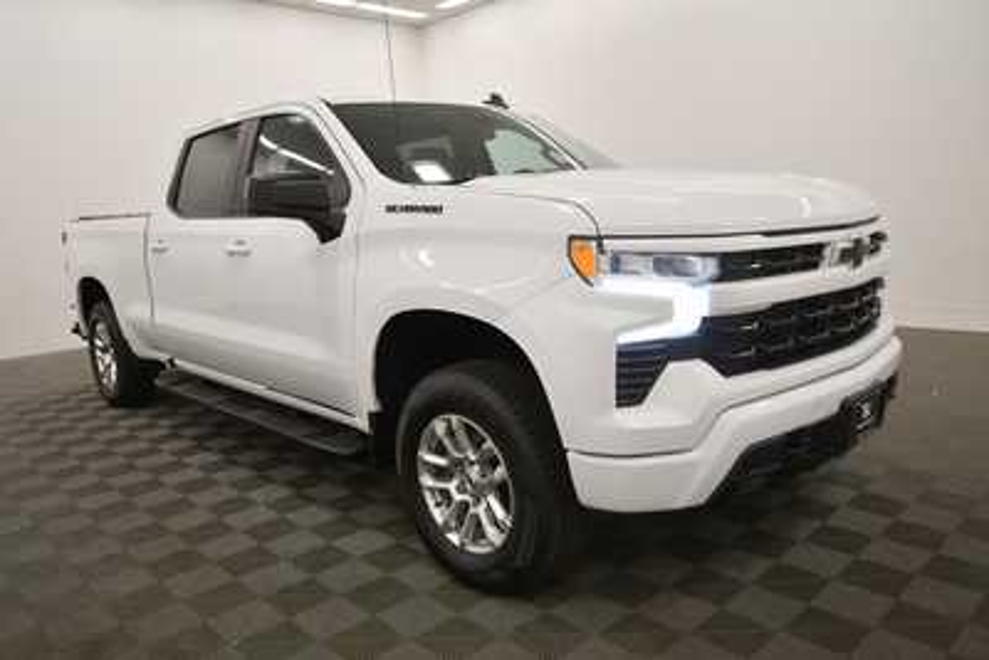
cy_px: 330
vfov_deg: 48.0
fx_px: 742
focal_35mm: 27
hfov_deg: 67.4
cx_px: 494
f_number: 5.3
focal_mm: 18
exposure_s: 1/250
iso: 800
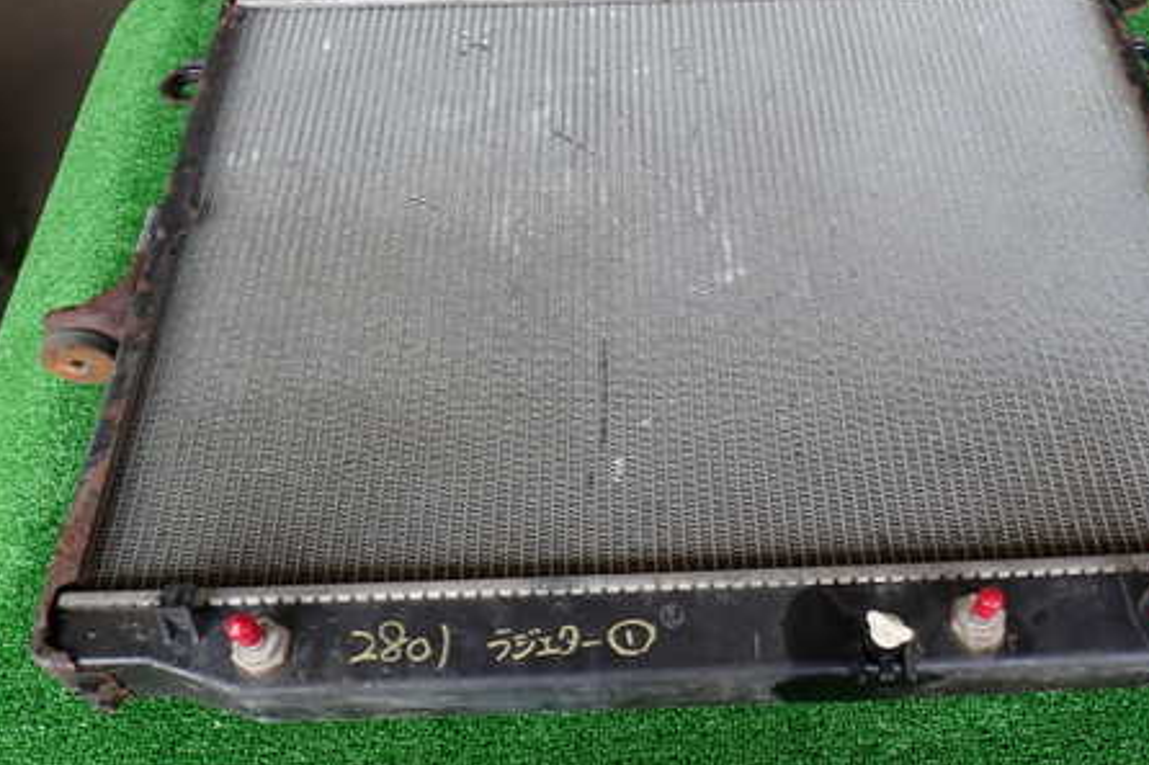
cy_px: 319
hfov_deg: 54.1
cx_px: 683
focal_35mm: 35
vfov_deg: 37.7
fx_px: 1117
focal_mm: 4.5
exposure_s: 1/100
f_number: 2.8
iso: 100
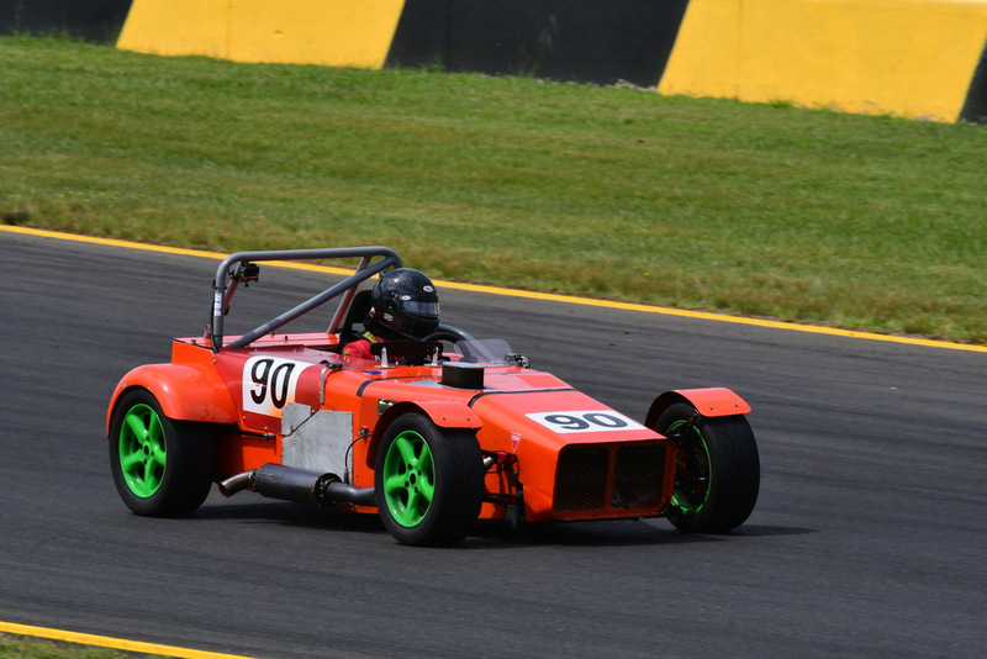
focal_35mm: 585
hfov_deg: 3.5
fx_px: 16044
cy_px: 330
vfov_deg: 2.4
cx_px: 494
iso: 500
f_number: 14
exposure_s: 1/640
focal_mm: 390
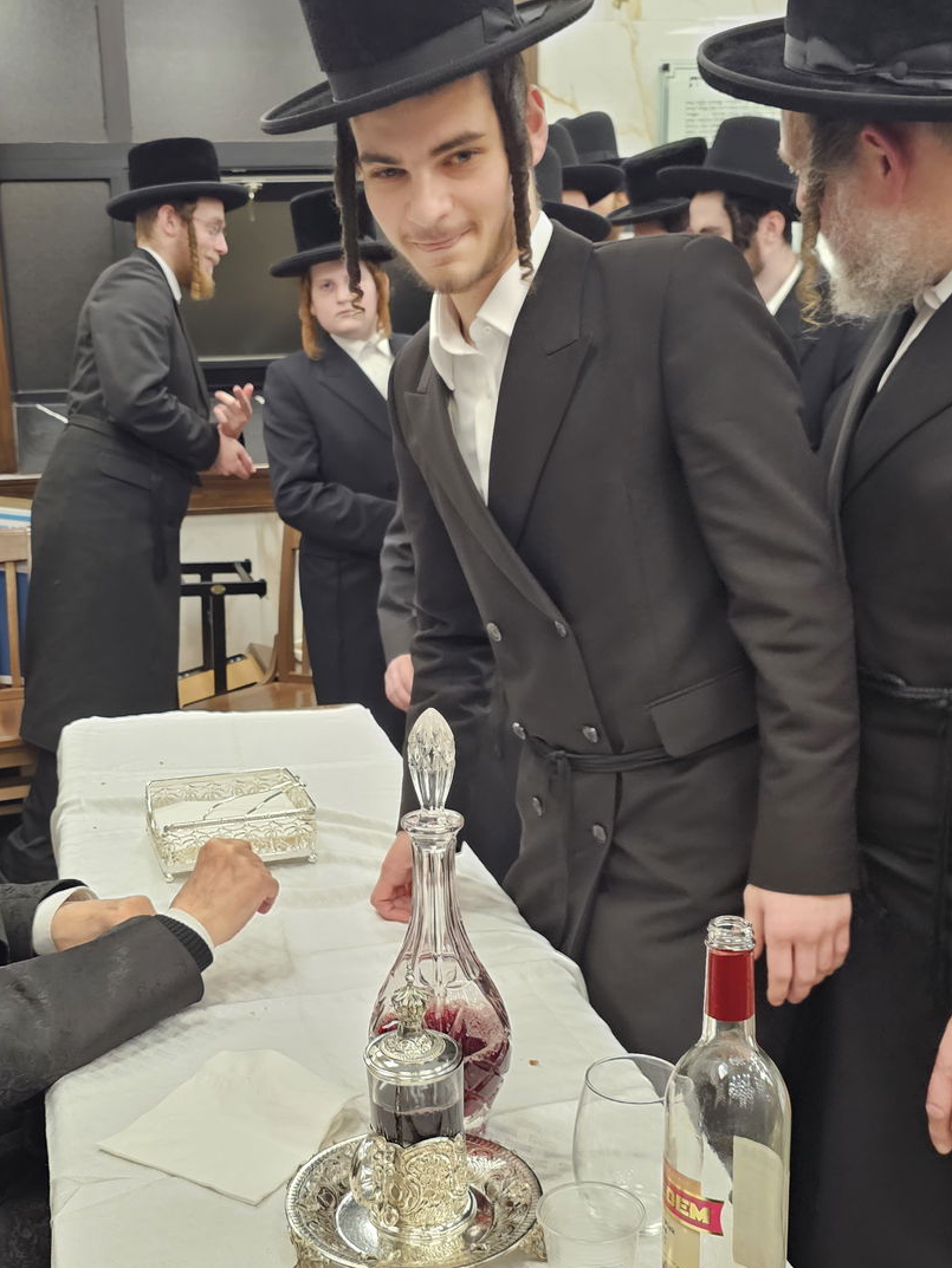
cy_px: 731
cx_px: 362
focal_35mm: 40
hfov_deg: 35.8
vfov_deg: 46.6
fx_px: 1466
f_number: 1.7
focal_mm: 6.3
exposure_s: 1/120
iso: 320
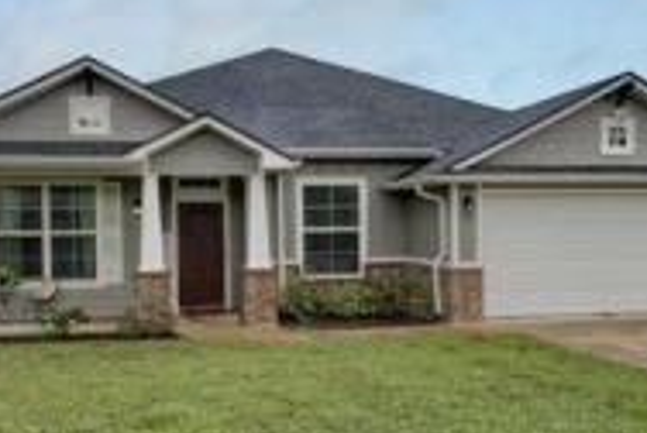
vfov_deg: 31.2
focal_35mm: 43
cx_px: 318
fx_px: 774
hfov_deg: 45.4
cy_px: 258
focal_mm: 18
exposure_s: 1/40
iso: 200
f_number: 7.1
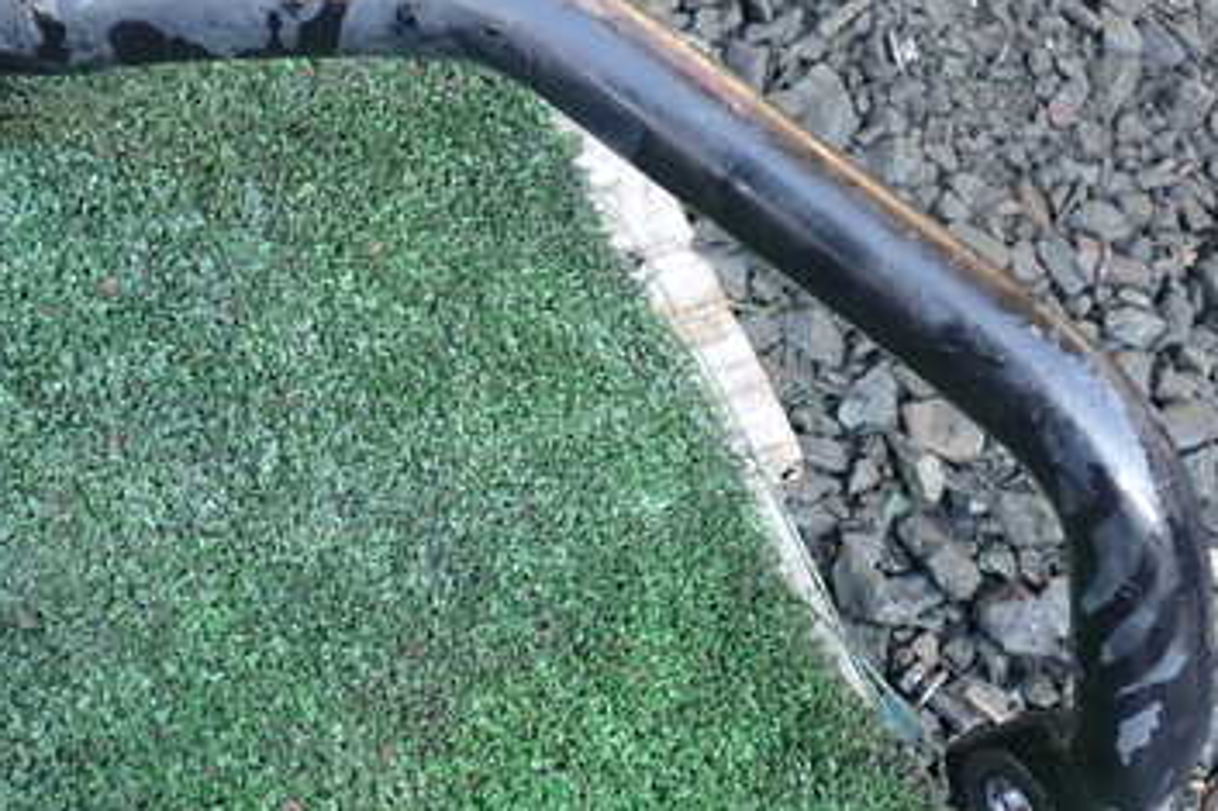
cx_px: 355
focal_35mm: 53
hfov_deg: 36.9
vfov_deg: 25.2
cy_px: 190
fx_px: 1792
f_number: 2.3
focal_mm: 5.4
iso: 125
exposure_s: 1/60
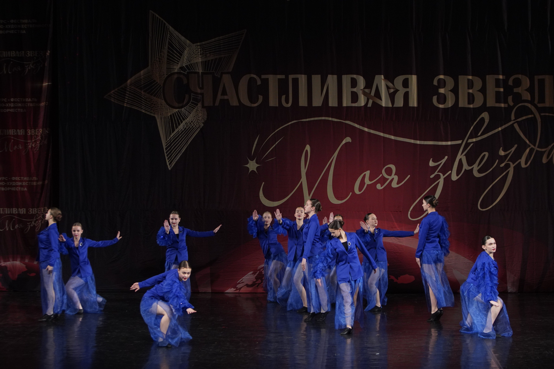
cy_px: 184
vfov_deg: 13.0
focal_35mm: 105
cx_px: 277
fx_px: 1616
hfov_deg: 19.5
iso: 2000
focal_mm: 70
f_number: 3.2
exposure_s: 1/500
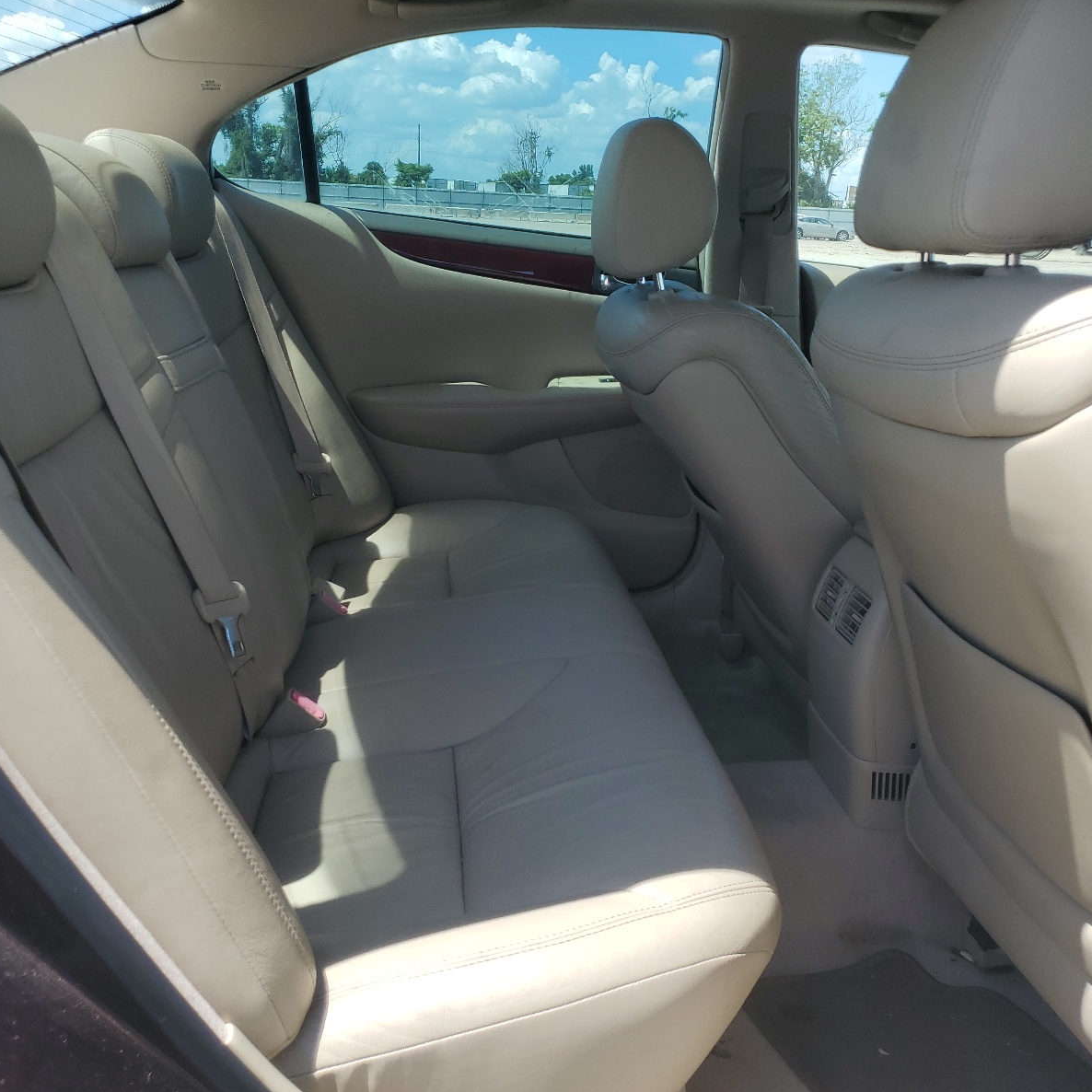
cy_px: 541
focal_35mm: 31
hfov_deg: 52.4
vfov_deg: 52.5
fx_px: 1106
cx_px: 481
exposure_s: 1/1429
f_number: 1.5
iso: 50
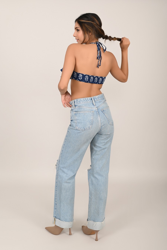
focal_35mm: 45
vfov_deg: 43.6
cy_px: 125
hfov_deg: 29.9
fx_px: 313
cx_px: 84
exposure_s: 1/200
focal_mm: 45
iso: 200
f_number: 9
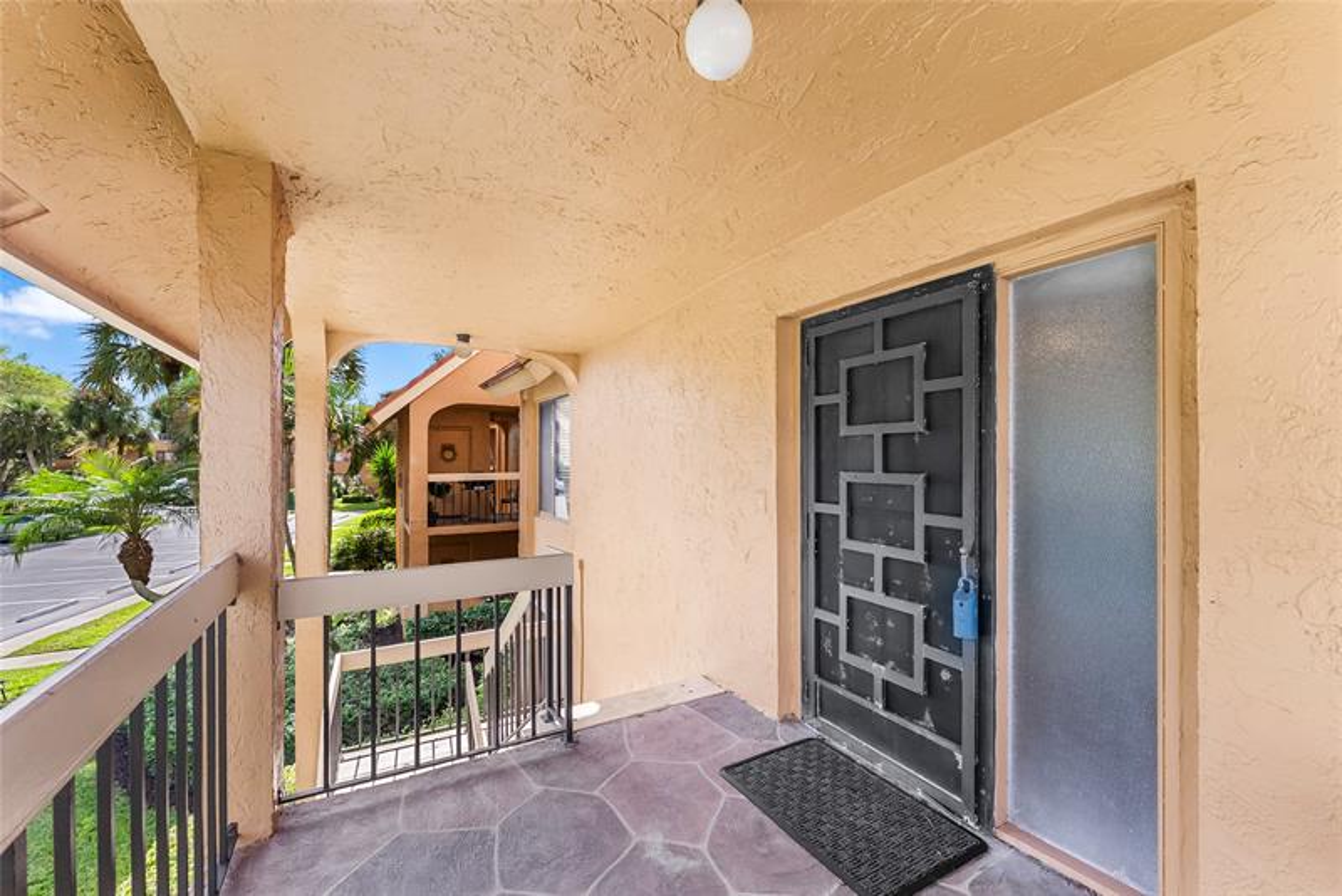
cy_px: 448
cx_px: 671
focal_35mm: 14
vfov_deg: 81.3
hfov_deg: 104.2
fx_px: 522
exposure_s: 1/3200
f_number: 5.6
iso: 800
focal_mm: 14
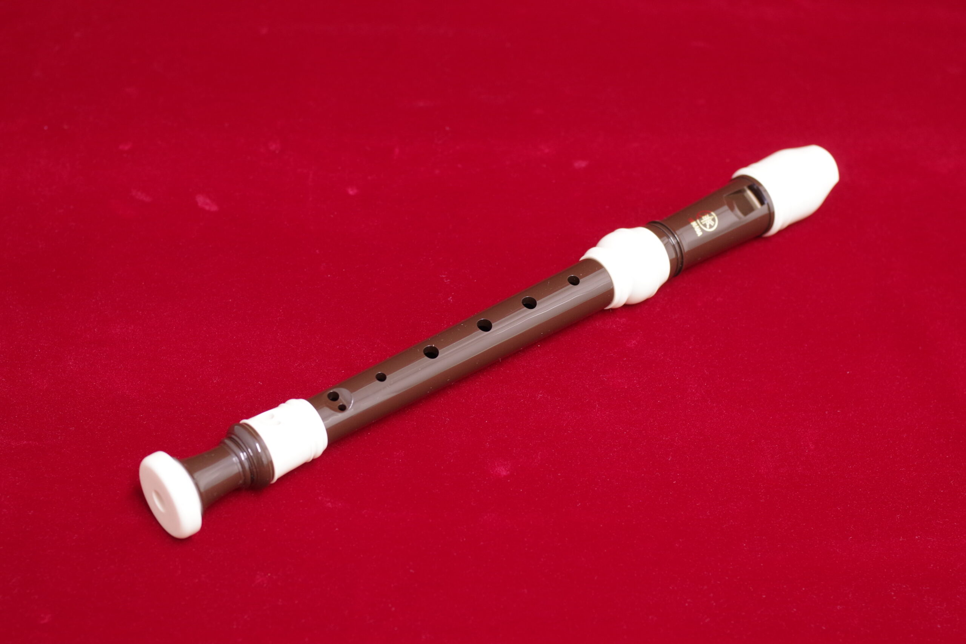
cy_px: 322
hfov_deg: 33.4
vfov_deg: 22.6
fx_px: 1610
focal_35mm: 60
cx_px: 483
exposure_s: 1/5
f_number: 5
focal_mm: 40
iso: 640
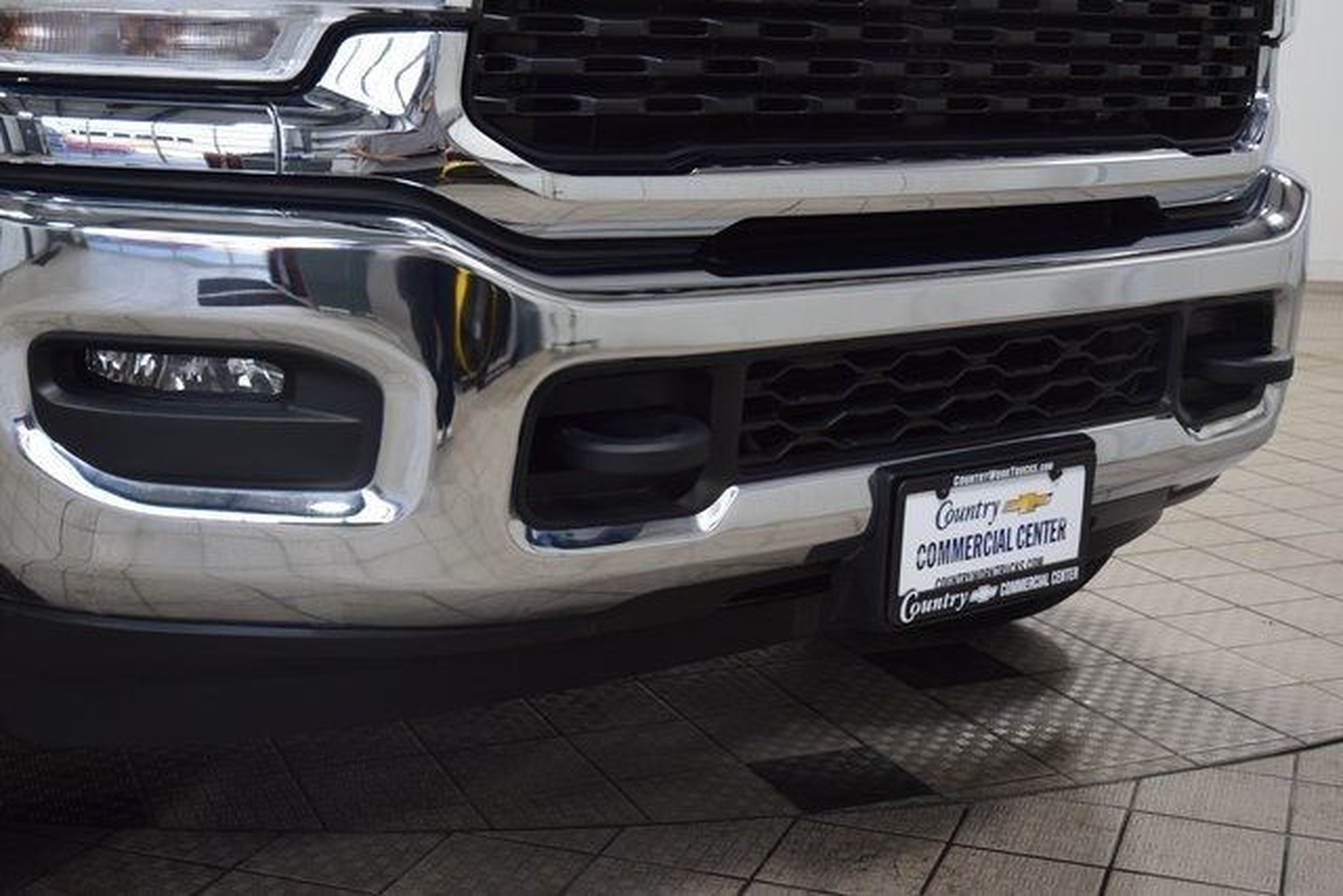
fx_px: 1903
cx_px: 672
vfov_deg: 26.5
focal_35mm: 51
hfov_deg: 38.9
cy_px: 448
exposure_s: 1/60
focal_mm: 34
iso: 1600
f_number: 6.3
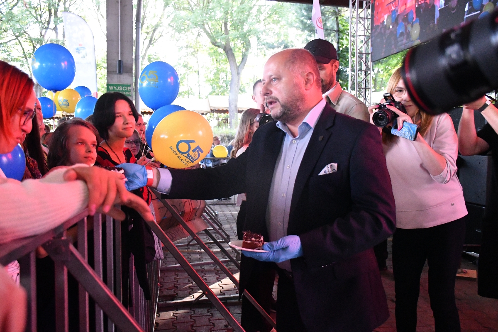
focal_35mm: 34
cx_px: 249
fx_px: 470
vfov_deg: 38.9
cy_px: 166
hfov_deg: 55.8
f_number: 3.8
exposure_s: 1/320
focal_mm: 23
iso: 5600
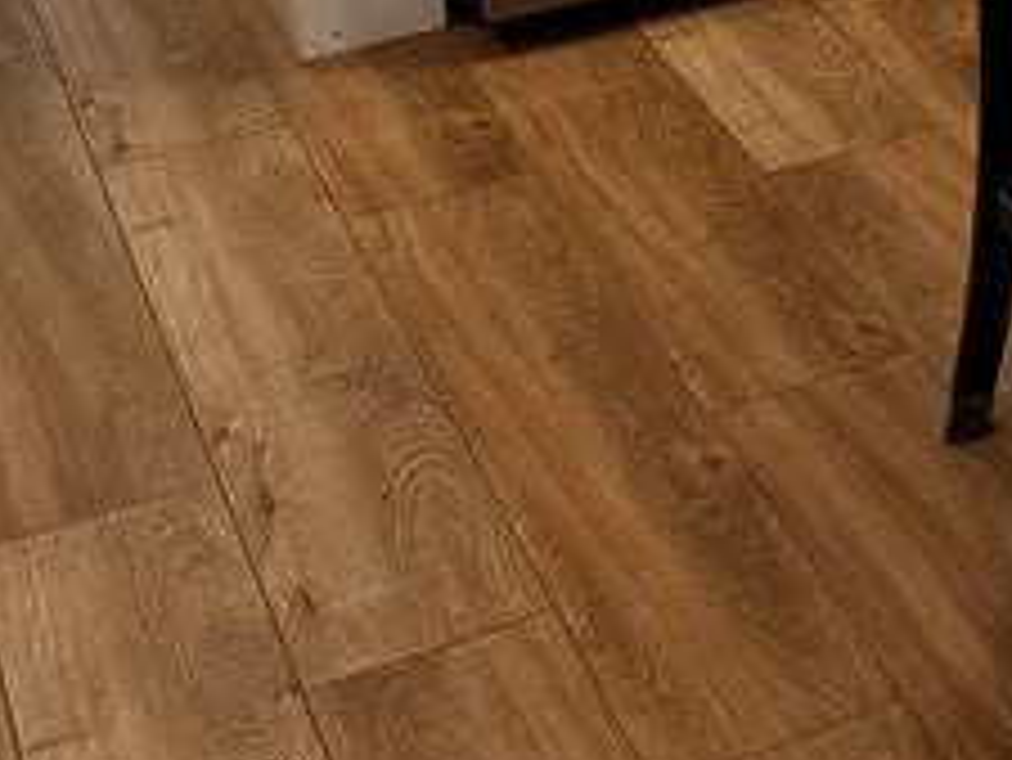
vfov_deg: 12.5
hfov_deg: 13.8
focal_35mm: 109
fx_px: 3188
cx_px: 2289
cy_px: -580
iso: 125
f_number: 1.78
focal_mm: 6.86
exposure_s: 1/60
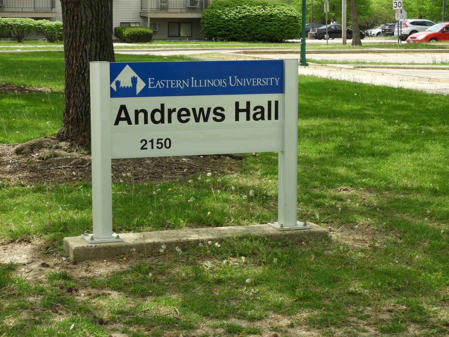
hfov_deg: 20.7
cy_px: 168
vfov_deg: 15.6
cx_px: 224
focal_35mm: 95
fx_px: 1232
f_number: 4.8
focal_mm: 17
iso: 100
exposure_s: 1/400
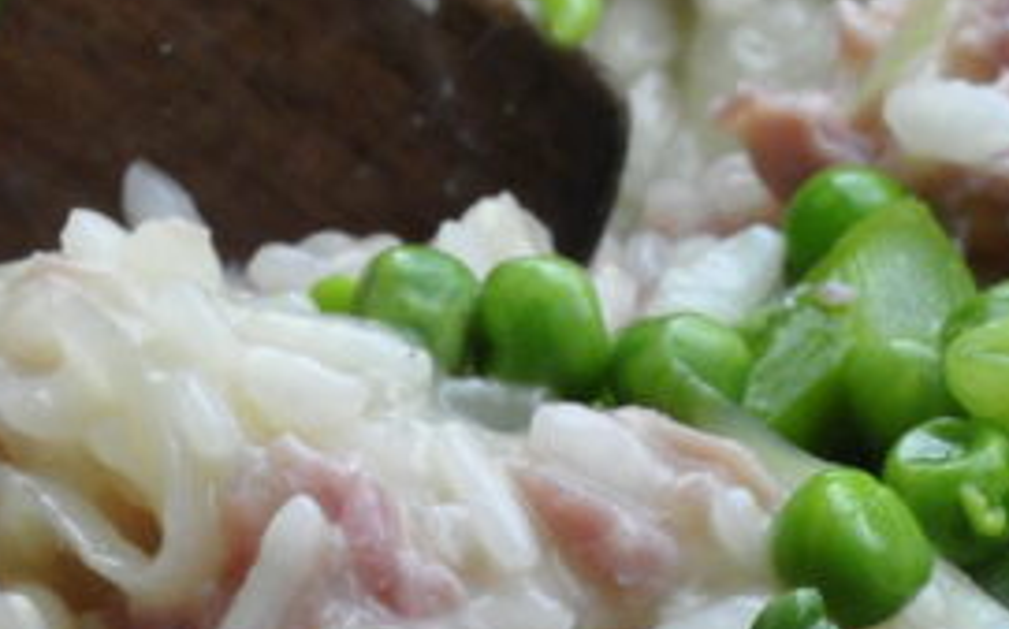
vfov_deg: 5.0
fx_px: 7143
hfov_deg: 8.1
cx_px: 499
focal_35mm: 260
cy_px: 908
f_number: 10
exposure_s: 1/160
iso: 1600
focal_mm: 45
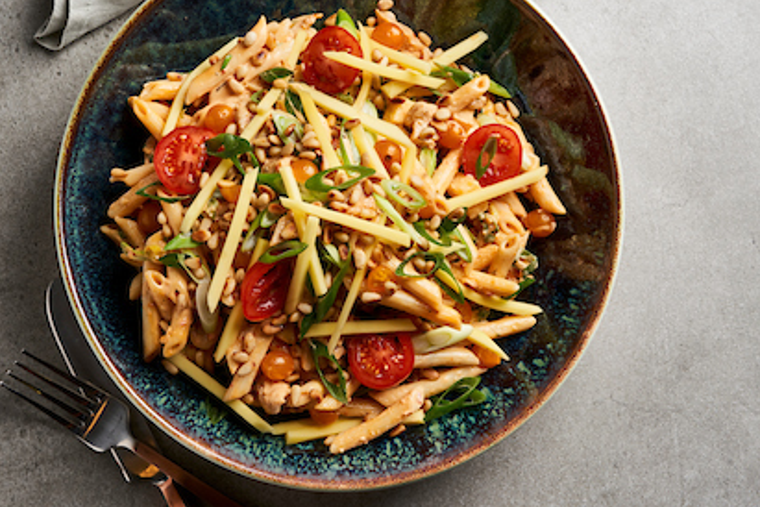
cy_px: 254
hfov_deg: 27.7
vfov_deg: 18.7
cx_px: 327
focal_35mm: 73
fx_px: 1541
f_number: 11
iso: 100
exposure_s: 1/125
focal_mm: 50
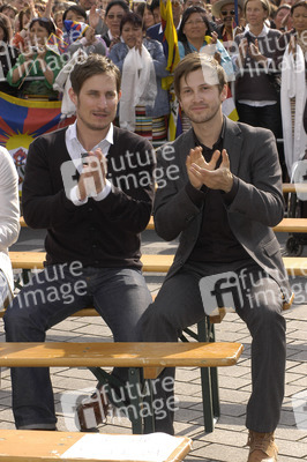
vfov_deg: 18.2
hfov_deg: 12.2
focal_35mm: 112
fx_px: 1441
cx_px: 154
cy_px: 231
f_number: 11
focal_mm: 75
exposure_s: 1/160
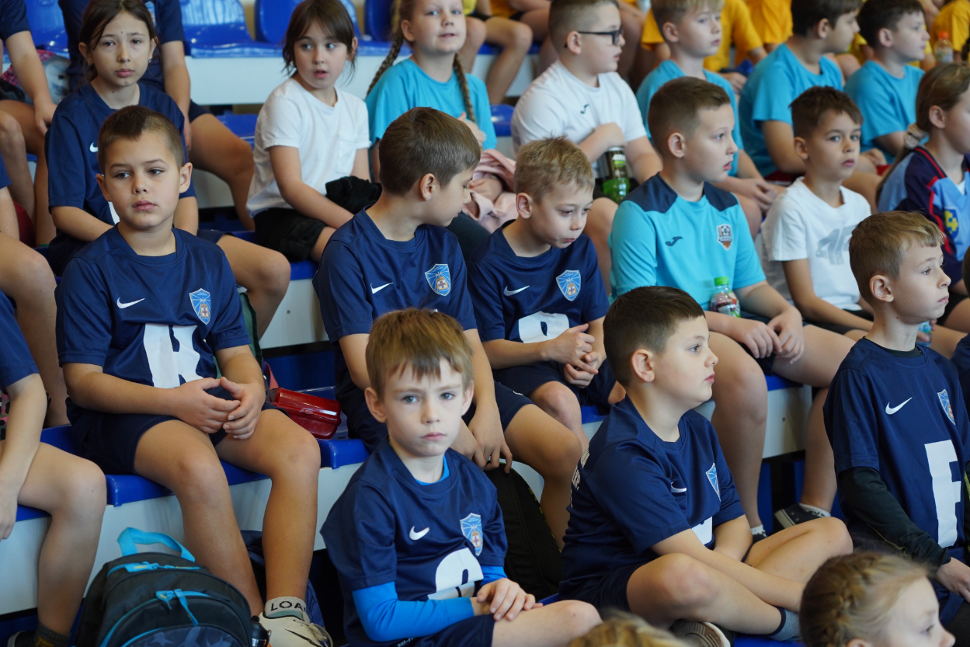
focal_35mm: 77
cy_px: 334
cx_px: 478
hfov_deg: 26.3
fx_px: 2075
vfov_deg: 17.7
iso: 1250
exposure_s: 1/100
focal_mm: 74
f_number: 4
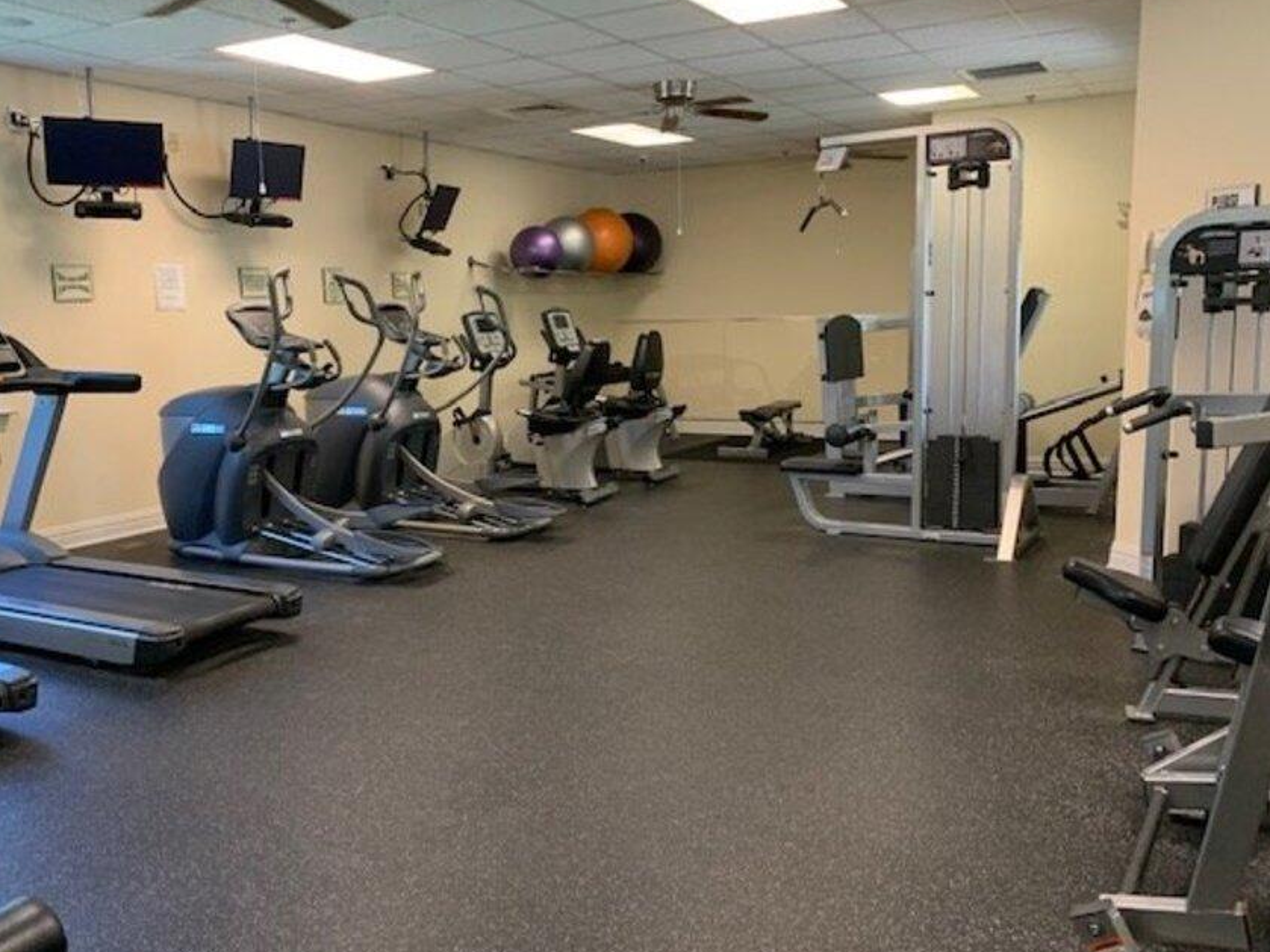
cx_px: 586
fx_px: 1137
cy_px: 499
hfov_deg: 58.3
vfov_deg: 45.4
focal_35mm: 31
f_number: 1.8
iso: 320
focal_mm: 4.25
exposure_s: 1/40
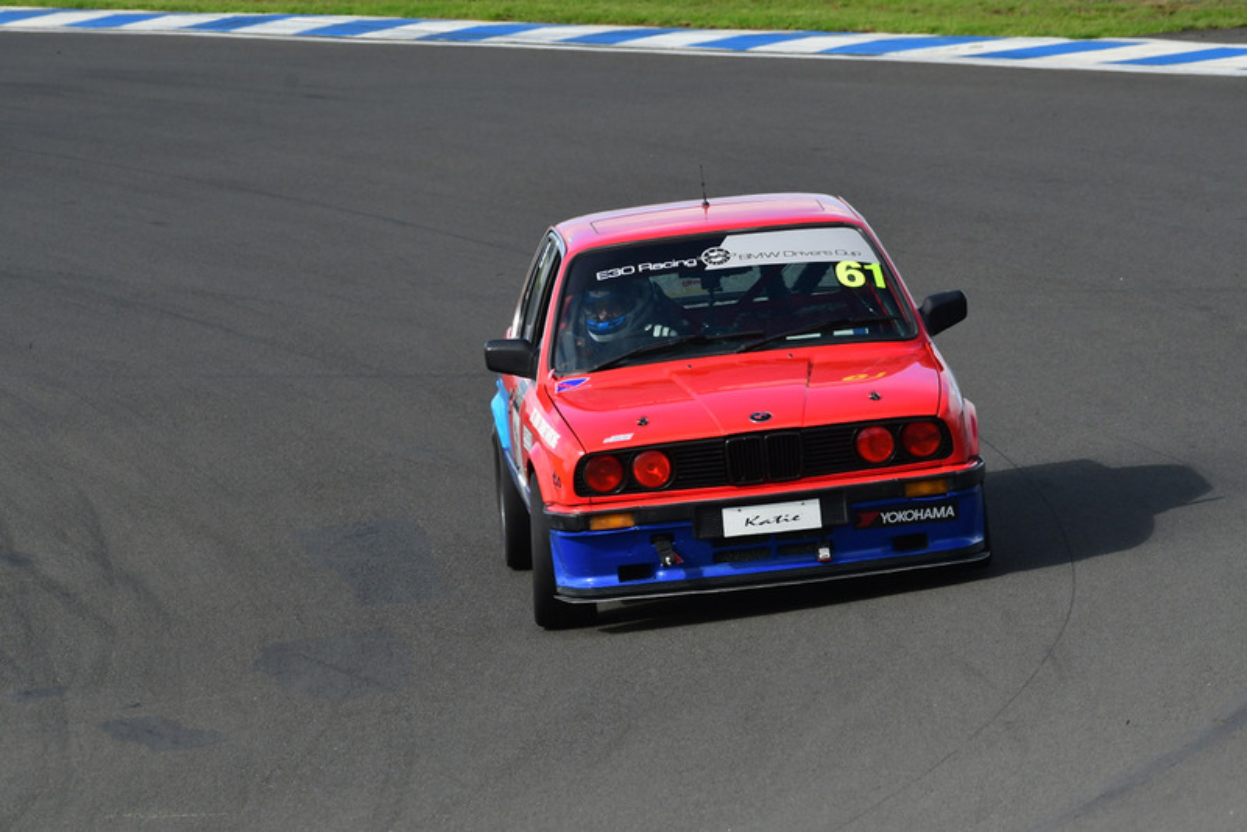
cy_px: 416
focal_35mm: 510
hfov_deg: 4.0
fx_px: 17671
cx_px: 624
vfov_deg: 2.7
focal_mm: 340
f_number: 9
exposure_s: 1/640
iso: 400
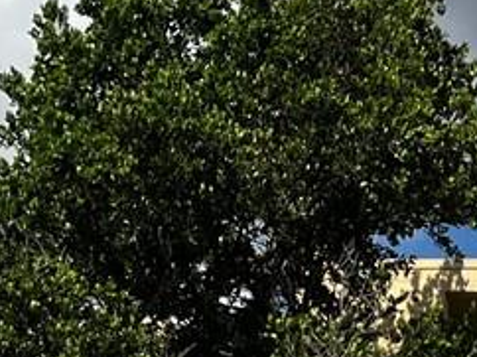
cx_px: 1086
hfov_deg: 10.2
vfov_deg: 8.1
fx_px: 2368
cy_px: 781
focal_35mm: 172
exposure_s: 1/4484
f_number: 1.6
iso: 50
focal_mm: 5.1
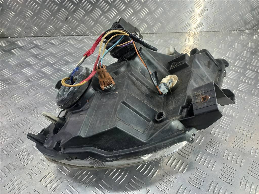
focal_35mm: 25
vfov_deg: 54.9
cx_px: 130
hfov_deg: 69.4
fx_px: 187
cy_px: 97
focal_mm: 4.6
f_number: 1.8
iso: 80
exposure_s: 1/50
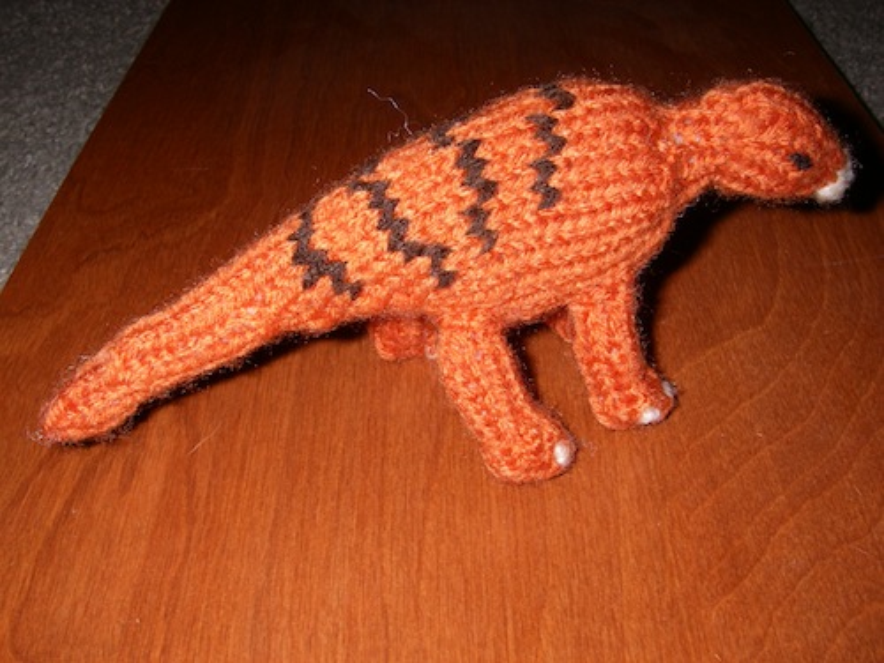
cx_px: 442
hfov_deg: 49.0
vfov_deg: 37.7
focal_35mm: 38
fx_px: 970
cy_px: 332
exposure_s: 1/40
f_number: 6.6
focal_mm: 6.3
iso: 64
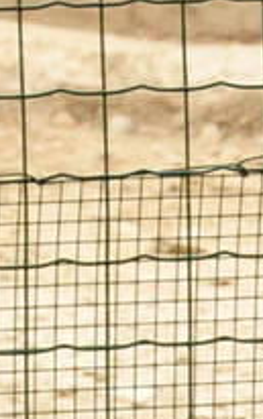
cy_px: 601
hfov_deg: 1.1
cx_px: 864
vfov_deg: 1.7
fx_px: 14269
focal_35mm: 1246
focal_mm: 105
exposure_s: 1/800
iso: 2500
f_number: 7.1
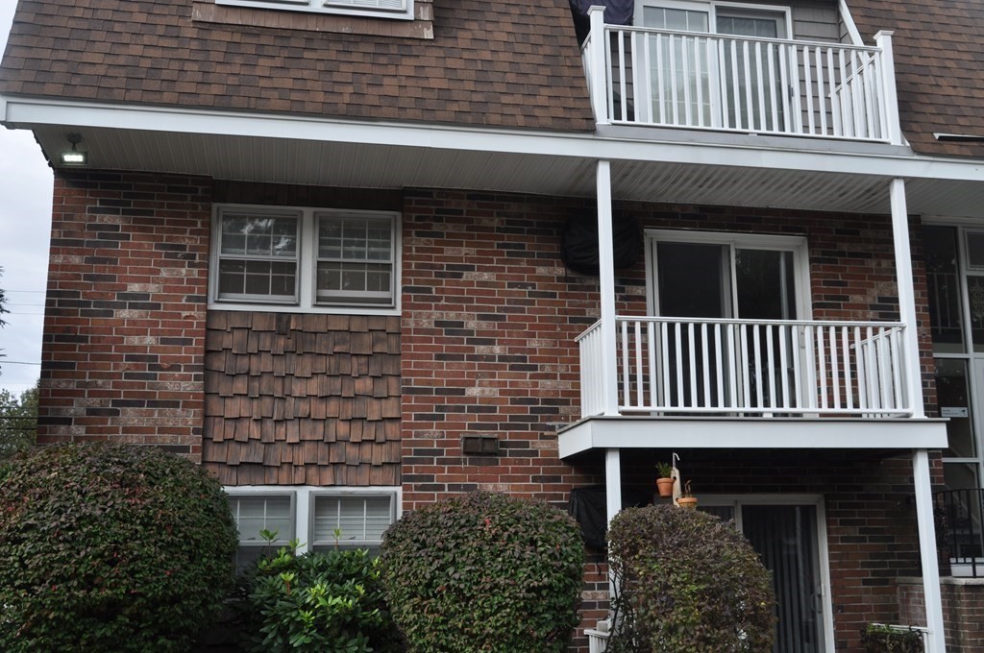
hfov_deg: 49.6
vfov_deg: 34.1
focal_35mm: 39
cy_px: 326
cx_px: 492
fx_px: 1065
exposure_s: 1/200
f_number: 7.1
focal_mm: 26
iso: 200
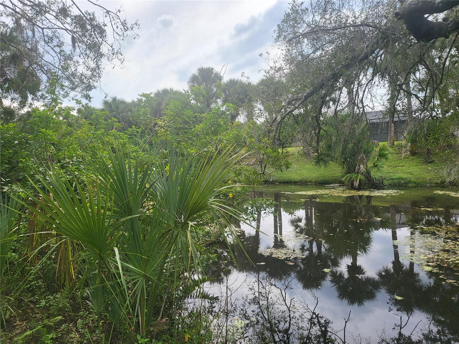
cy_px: 172
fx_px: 318
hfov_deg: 71.6
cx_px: 230
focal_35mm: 24
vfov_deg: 56.8
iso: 40
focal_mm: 5
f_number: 1.8
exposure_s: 1/1090
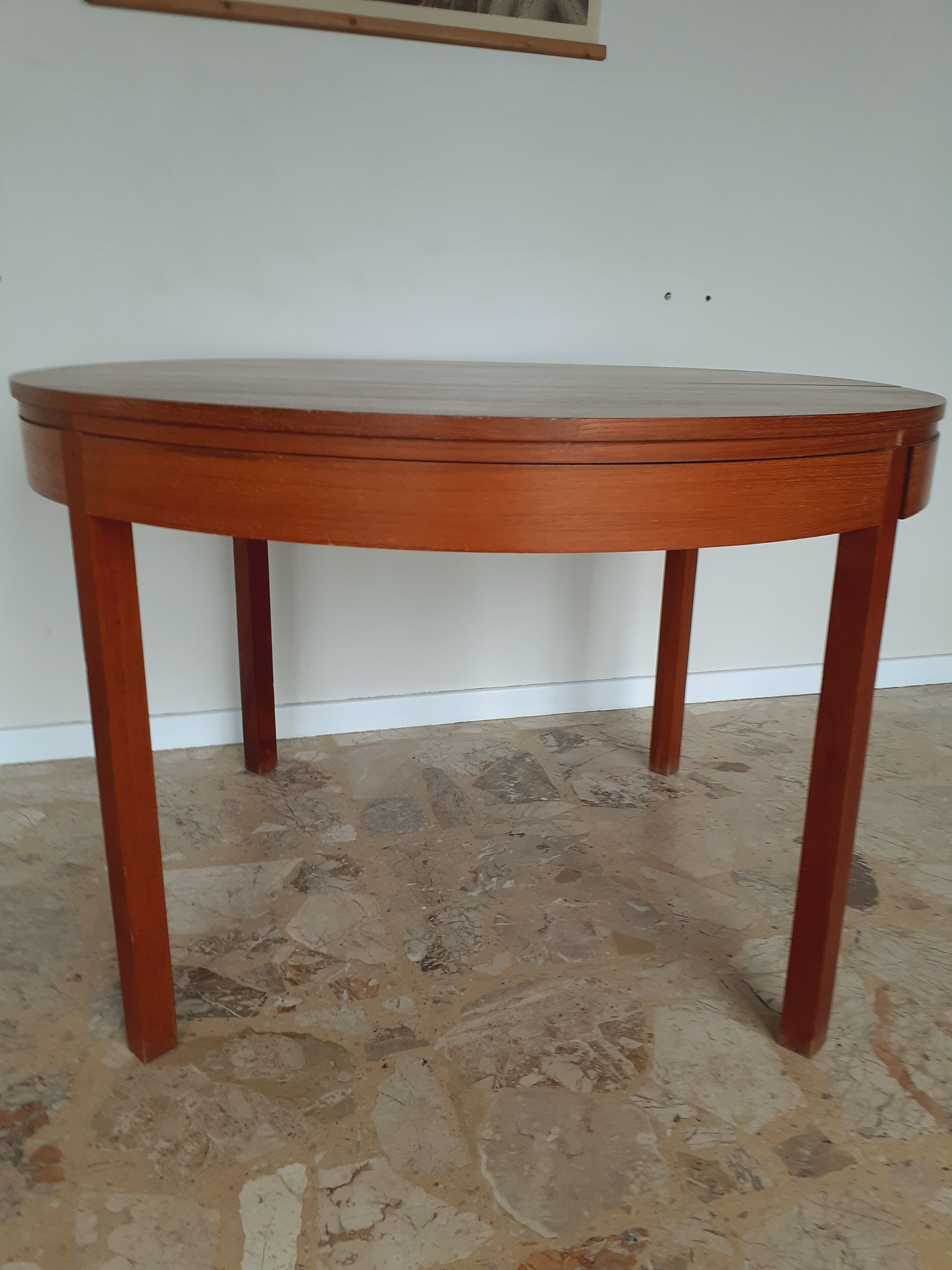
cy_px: 635
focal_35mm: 27
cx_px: 476
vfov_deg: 65.3
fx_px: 990
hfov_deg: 51.4
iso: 50
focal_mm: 3.6
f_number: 1.9
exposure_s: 1/50
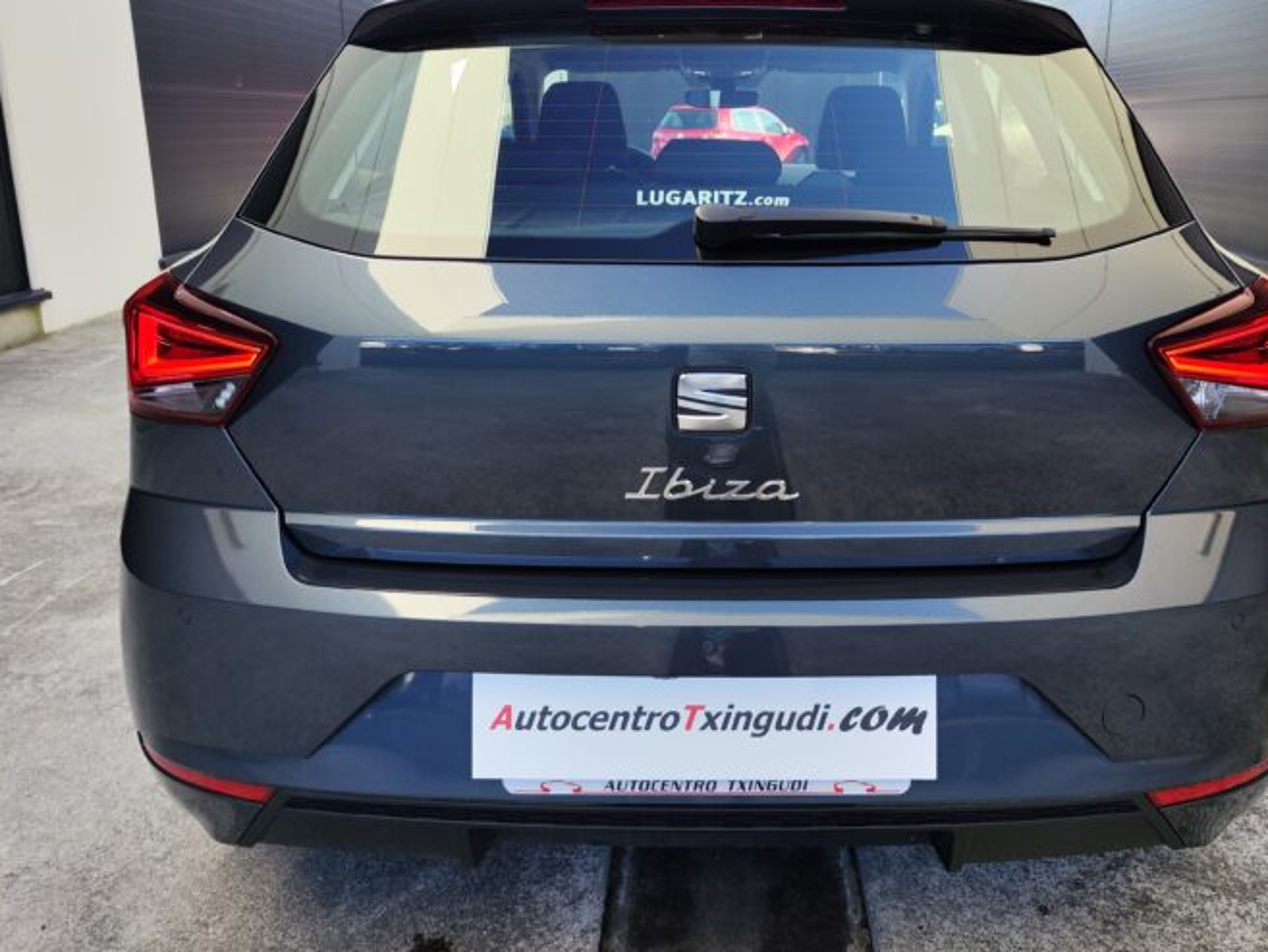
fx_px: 1026
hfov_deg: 63.1
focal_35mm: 28
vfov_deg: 49.5
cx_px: 726
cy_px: 388
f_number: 1.69
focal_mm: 7.01
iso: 50
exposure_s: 1/288
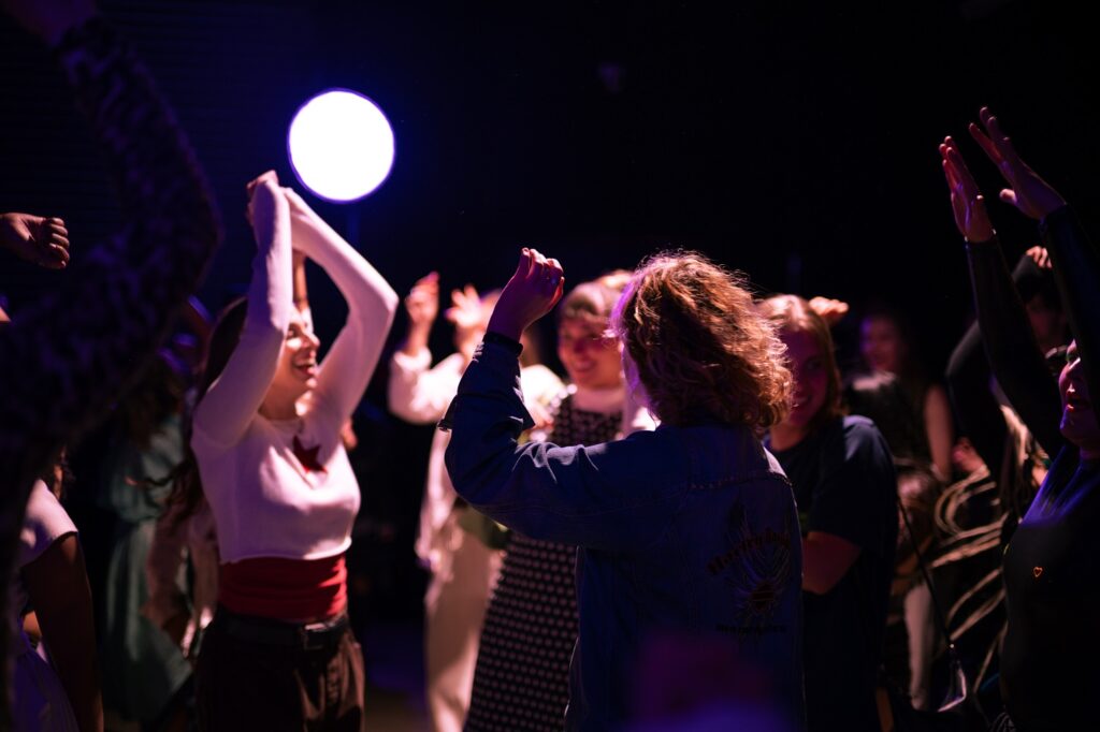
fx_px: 1527
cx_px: 550
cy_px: 366
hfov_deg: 39.6
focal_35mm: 50
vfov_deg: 27.0
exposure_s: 1/400
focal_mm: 50
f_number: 1.4
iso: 800
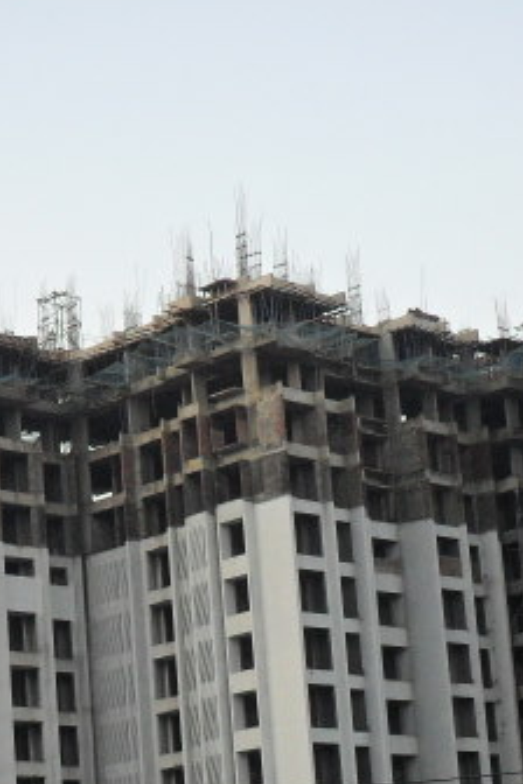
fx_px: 2244
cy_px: 548
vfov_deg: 19.7
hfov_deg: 13.3
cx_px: 177
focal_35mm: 103
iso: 200
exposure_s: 1/45
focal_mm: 9.3
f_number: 5
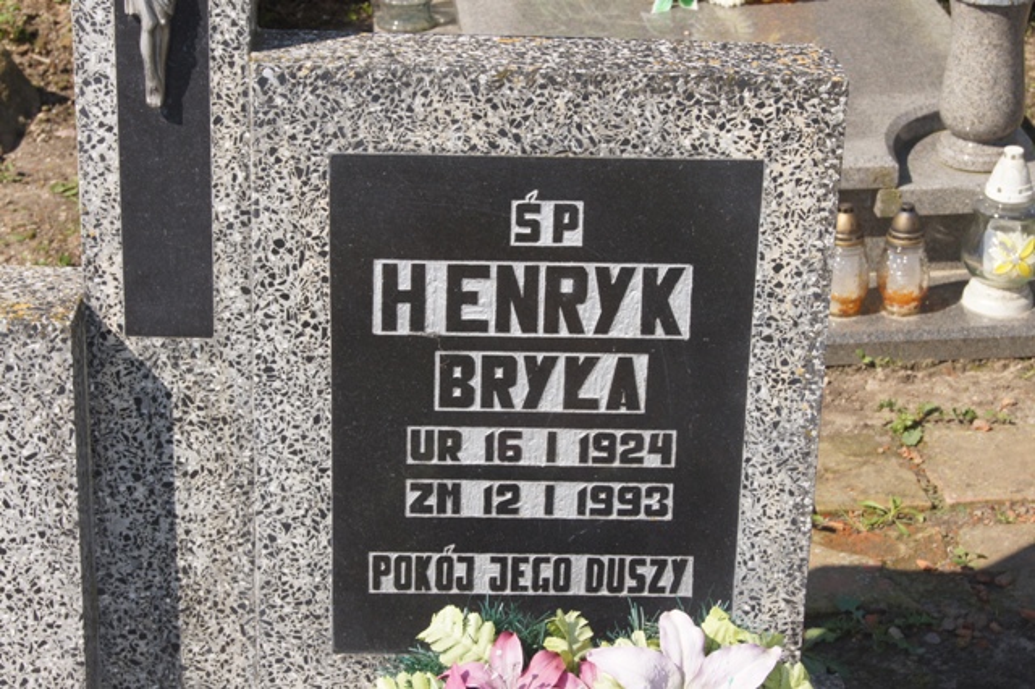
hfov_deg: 24.6
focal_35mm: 82
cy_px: 344
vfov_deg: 16.5
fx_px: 2371
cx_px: 518
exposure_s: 1/160
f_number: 16
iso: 200
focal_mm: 55
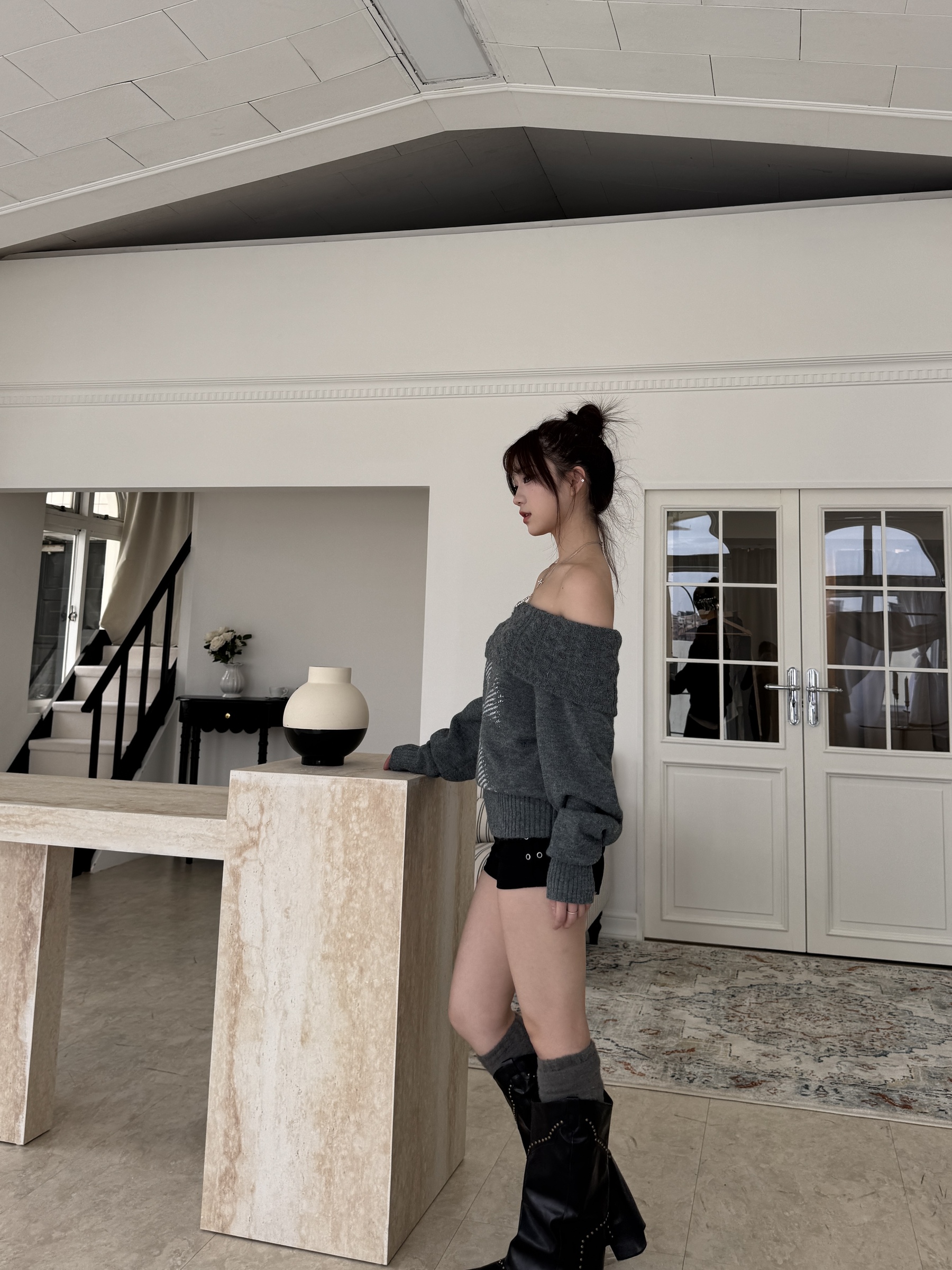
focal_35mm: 24
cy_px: 635
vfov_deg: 71.6
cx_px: 476
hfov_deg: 56.8
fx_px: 880
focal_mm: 6.76
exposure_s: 1/387
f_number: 1.78
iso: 80
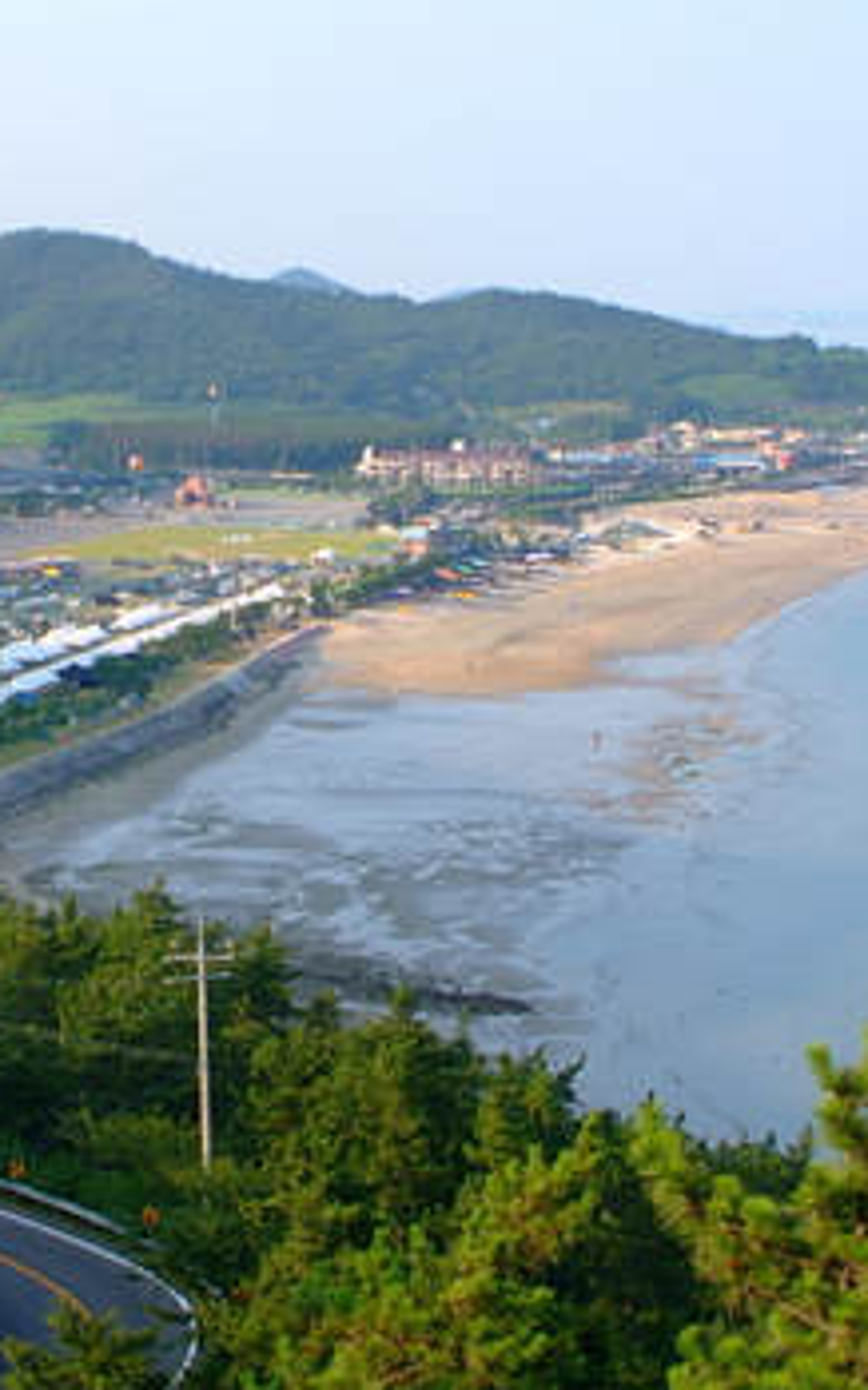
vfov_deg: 21.6
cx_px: 356
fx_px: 3635
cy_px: 733
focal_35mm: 96
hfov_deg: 13.6
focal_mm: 31
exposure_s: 1/125
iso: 100
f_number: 5.6
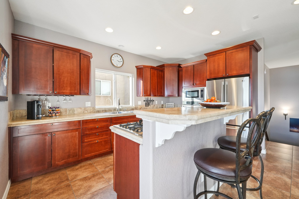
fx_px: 125
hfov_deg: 100.4
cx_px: 150
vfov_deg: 77.3
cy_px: 100
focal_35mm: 15
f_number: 8
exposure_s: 1/8
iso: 800
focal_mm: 10
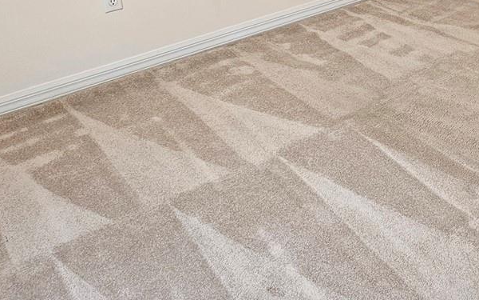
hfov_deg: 30.3
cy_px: -65
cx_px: 418
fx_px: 849
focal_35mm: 65
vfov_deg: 18.9
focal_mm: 5.4
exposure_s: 1/120
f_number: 1.8
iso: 200
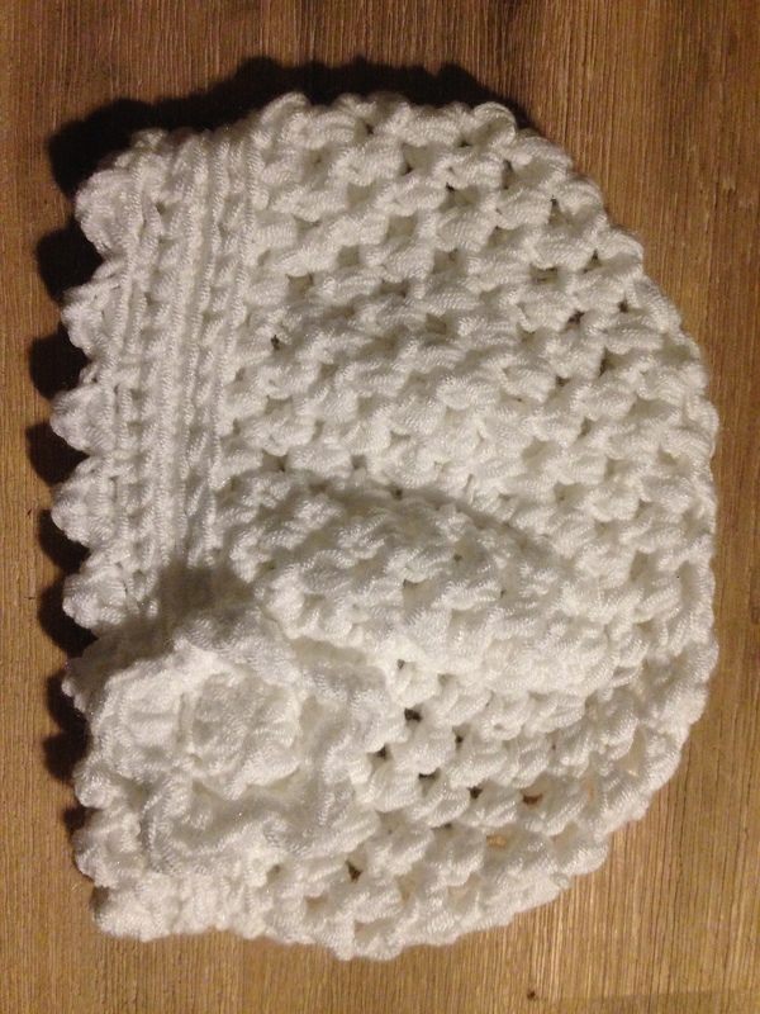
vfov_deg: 55.4
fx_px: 966
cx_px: 380
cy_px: 507
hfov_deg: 42.9
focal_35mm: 33
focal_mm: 4.12
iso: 320
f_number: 2.4
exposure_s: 1/20
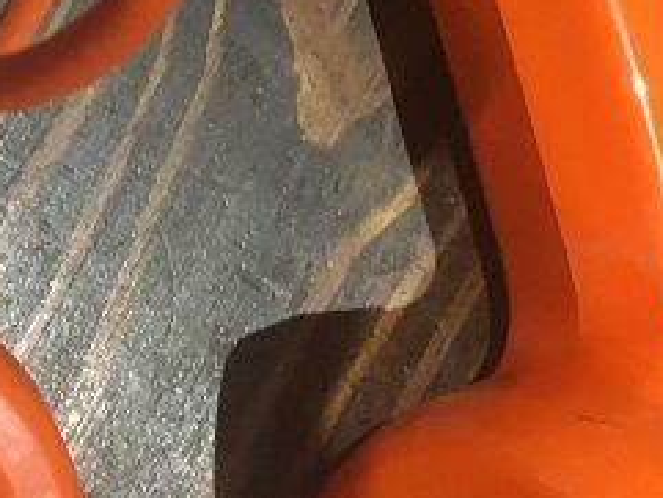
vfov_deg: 15.0
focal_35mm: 97
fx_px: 1859
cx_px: 117
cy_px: -1
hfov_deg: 20.0
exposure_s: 1/17
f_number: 2.2
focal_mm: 4.15
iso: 250
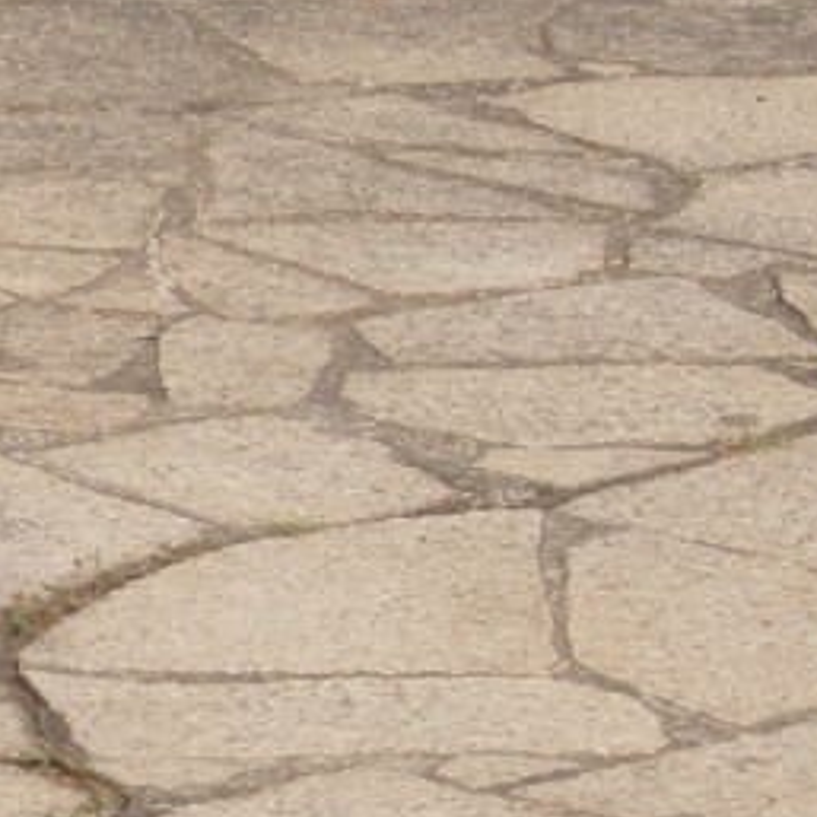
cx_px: -1024
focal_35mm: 278
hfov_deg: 6.1
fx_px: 7414
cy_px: 455
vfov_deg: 6.3
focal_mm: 35
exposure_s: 1/320
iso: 100
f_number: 9
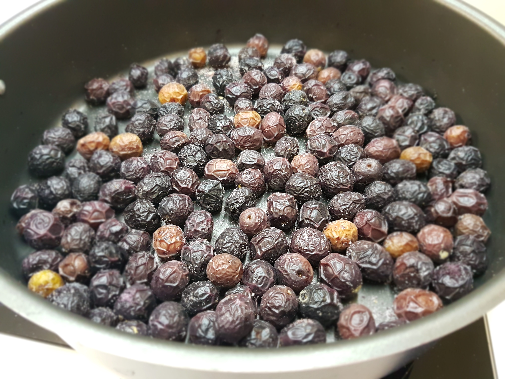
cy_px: 190
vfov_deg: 53.1
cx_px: 252
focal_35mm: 26
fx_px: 379
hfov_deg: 67.3
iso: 200
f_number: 1.7
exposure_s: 1/17
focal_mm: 4.2
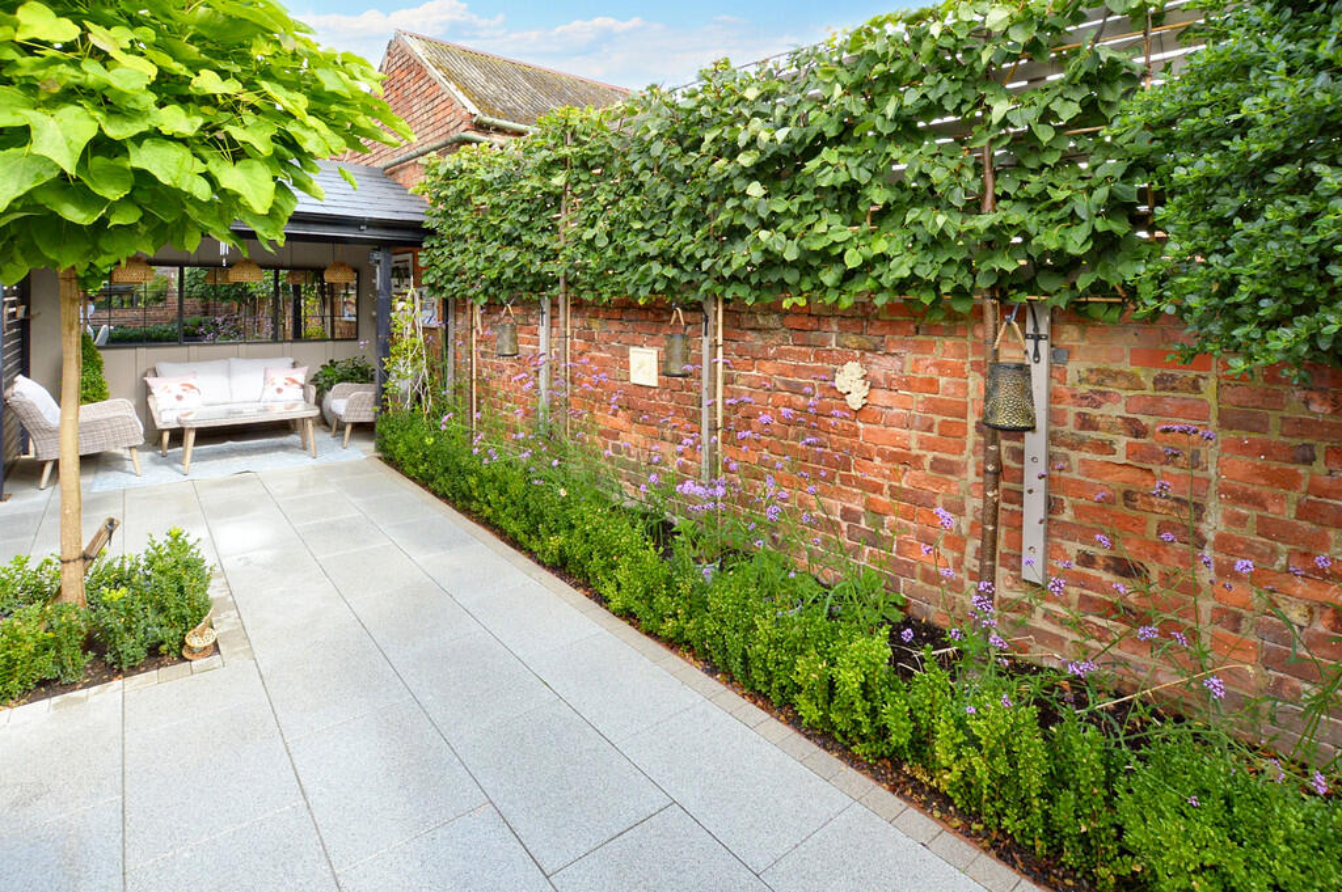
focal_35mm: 15
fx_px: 559
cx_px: 671
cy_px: 446
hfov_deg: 100.4
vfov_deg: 77.2
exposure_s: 1/60
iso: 200
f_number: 10
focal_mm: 10
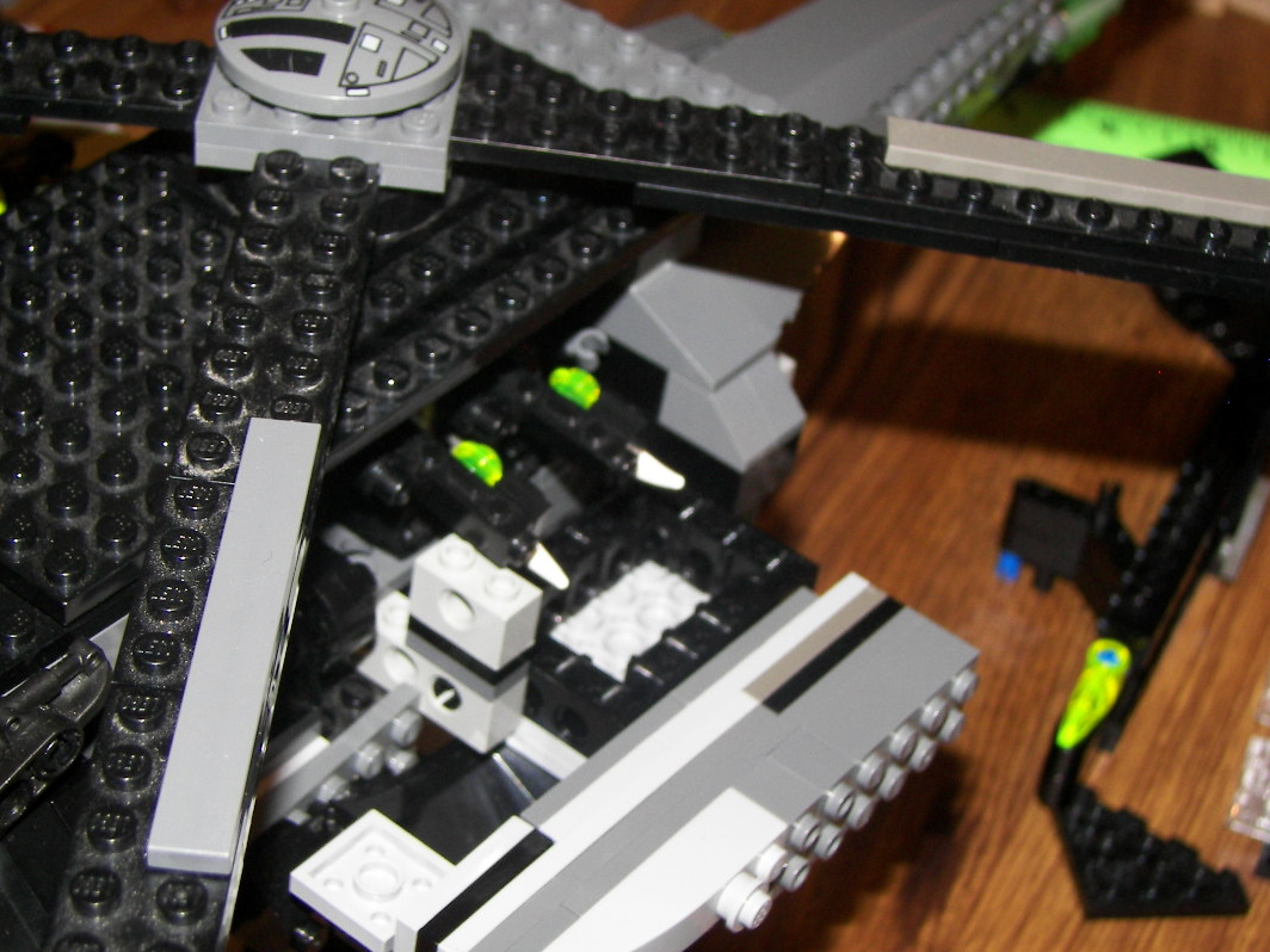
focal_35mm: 77
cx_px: 600
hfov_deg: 25.3
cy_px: 509
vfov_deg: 19.1
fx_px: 2825
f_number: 2.8
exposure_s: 1/30
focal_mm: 10.6
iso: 100
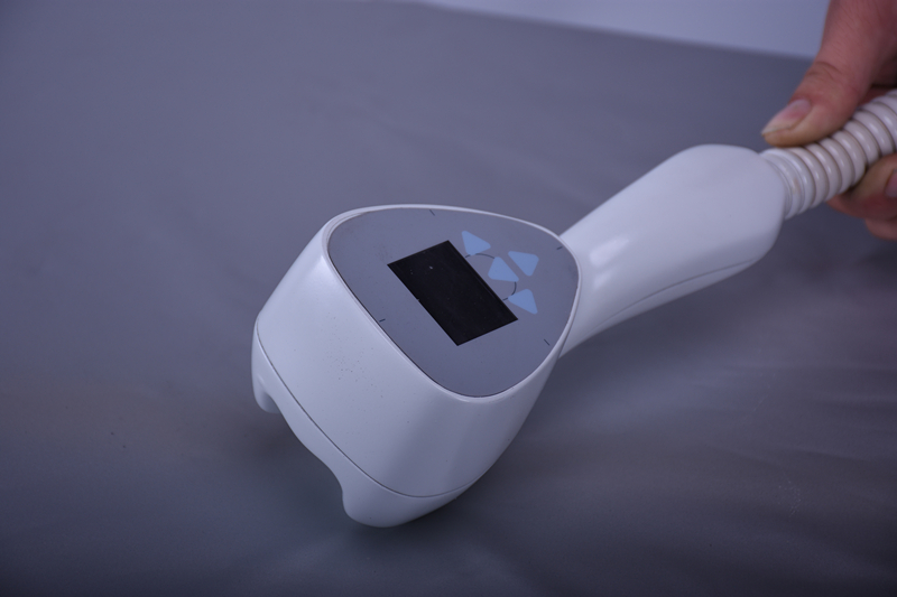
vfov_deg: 9.6
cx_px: 448
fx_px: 3550
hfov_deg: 14.4
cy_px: 298
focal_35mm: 142
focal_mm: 95
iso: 100
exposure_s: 1/250
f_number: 8
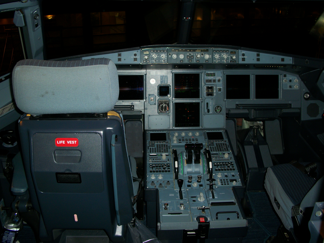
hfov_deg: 52.6
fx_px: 328
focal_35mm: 35
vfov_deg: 40.7
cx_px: 162
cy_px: 122
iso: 80
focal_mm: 6.3
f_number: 3.1
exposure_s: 1/30
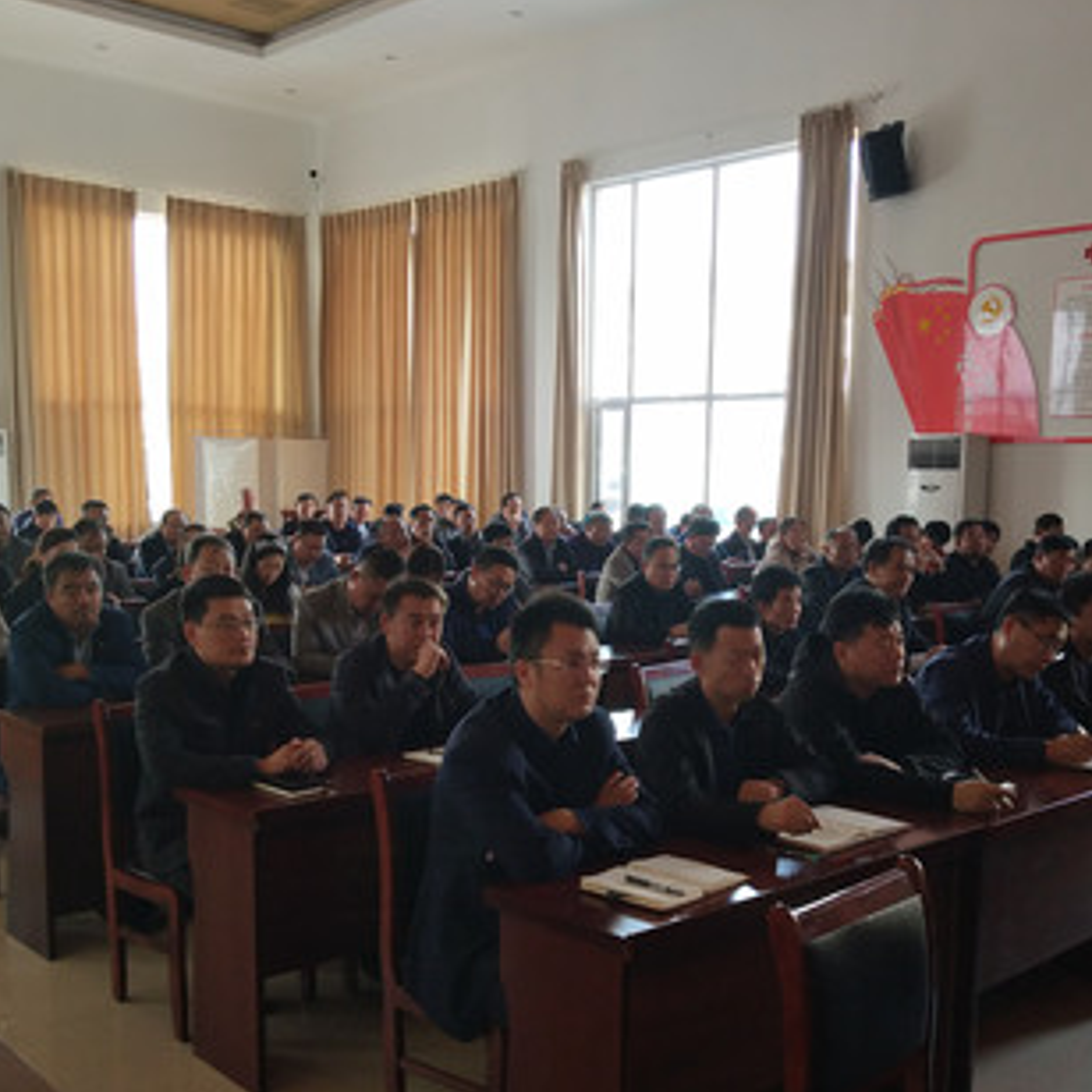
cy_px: 654
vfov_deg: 39.0
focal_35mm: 43
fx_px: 1535
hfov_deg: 39.2
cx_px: 564
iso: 199
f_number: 1.8
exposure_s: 1/100
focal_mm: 3.95
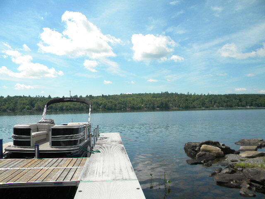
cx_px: 132
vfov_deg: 49.7
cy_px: 100
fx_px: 214
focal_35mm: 28
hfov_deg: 63.4
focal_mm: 5
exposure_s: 1/478
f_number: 7
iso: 110
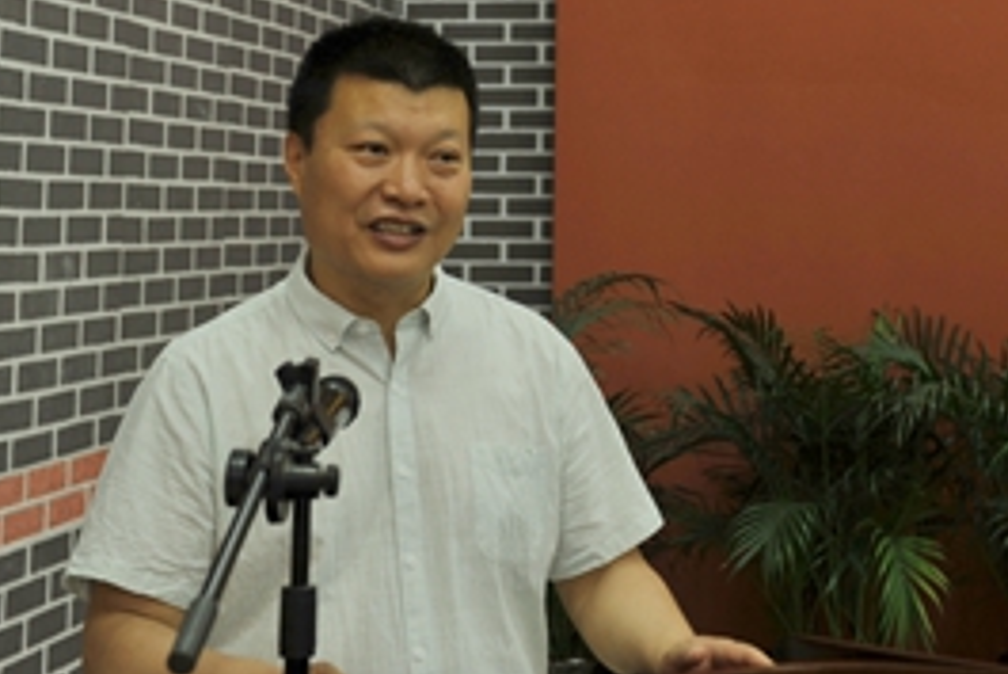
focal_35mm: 88
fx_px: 2465
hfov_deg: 23.0
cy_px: 6
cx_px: 673
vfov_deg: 15.3
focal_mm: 44
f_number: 3.5
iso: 200
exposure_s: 1/25
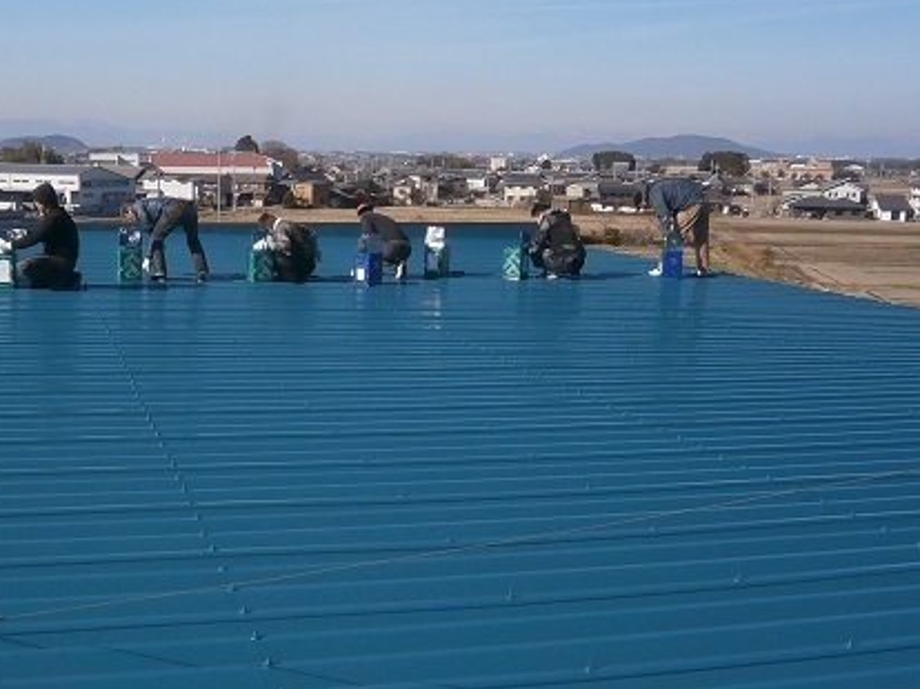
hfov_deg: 42.7
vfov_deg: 32.8
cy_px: 397
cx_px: 353
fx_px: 1169
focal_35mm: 44
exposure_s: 1/1600
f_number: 2.8
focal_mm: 4.7
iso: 80
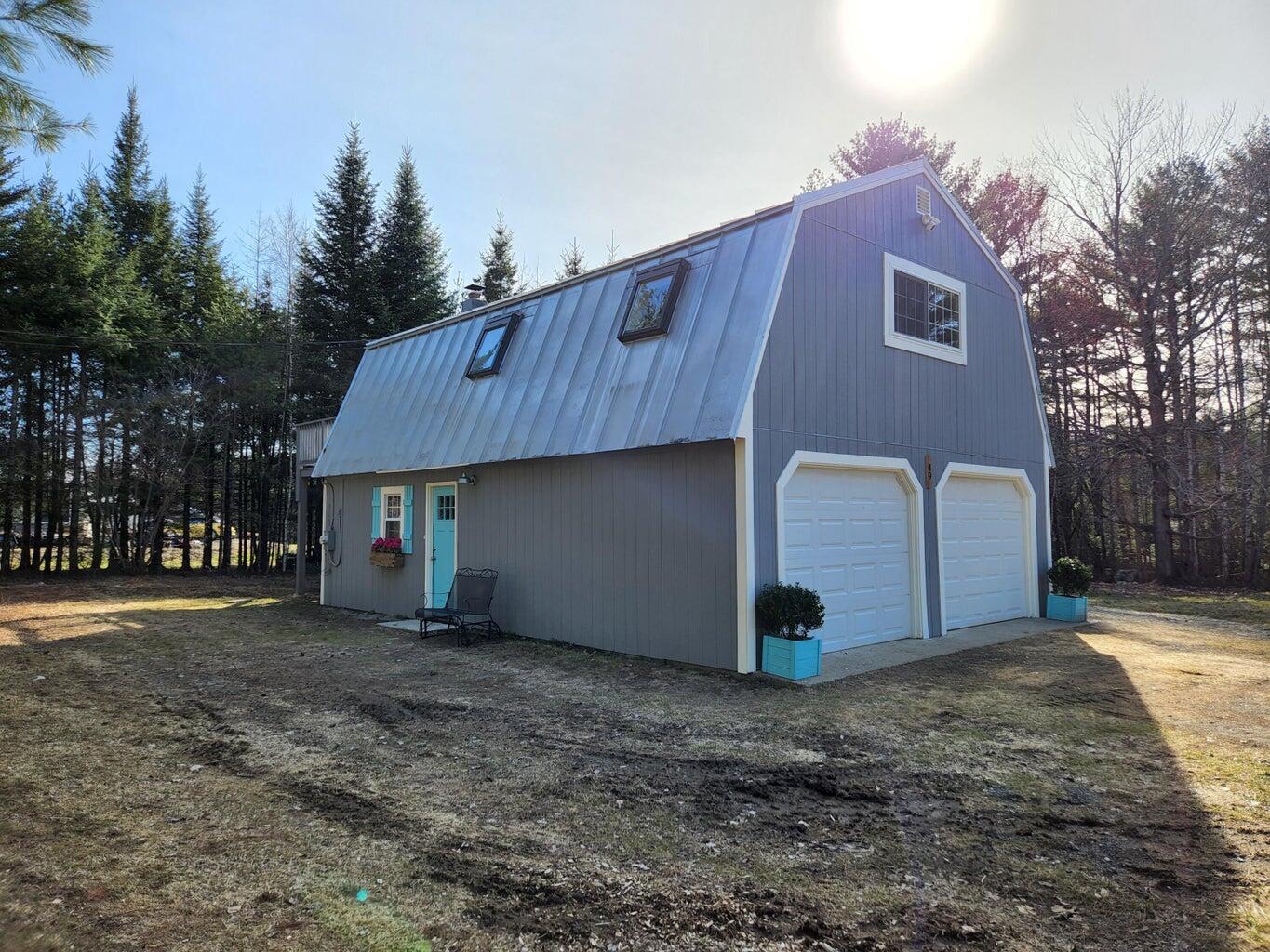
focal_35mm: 23
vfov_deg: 58.9
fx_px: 844
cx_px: 635
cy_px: 476
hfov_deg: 73.9
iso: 20
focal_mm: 5.4
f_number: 1.8
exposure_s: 1/756
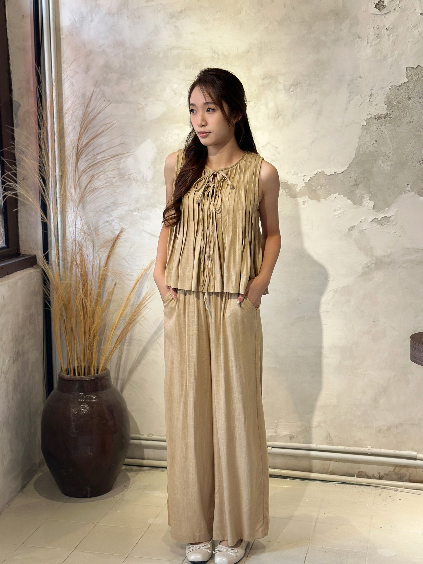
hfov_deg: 30.3
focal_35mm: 48
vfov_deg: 39.7
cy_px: 282
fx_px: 782
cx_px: 212
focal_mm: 6.86
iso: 100
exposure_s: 1/133
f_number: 1.78
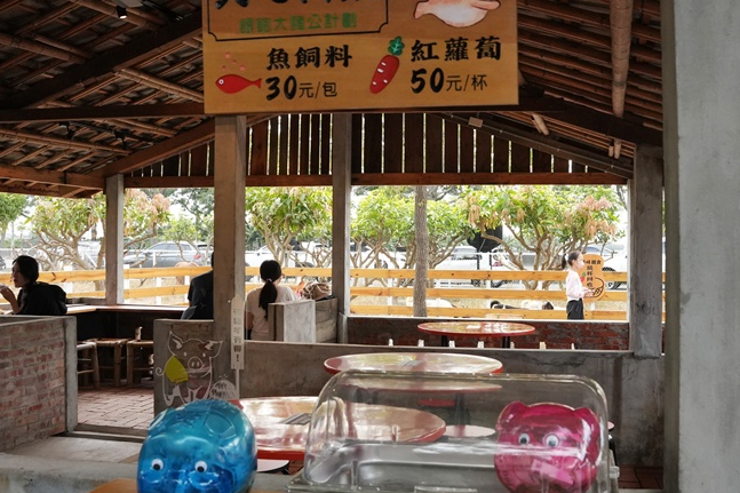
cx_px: 444
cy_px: 241
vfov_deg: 35.0
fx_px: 781
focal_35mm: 38
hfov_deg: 50.4
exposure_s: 1/800
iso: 3200
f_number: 8
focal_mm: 24
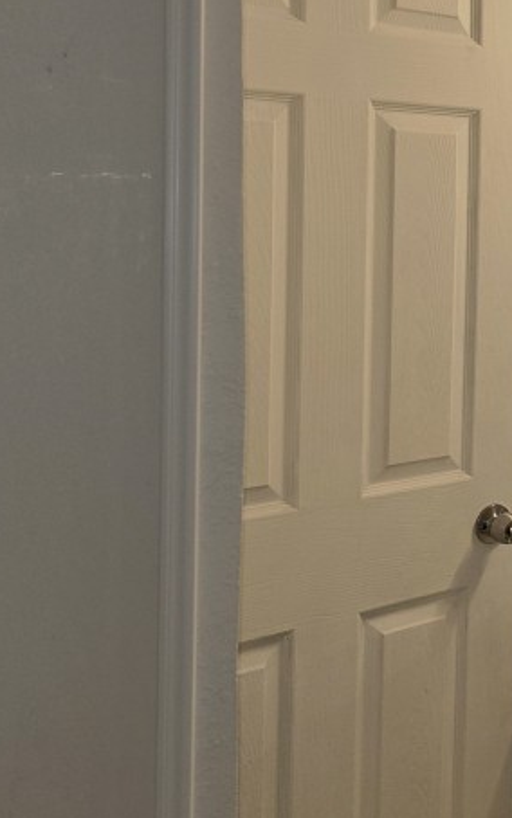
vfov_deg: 36.4
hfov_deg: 20.0
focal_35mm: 55
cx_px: 788
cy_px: 250
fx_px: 1227
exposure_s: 1/60
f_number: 1.7
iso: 20
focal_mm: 6.3
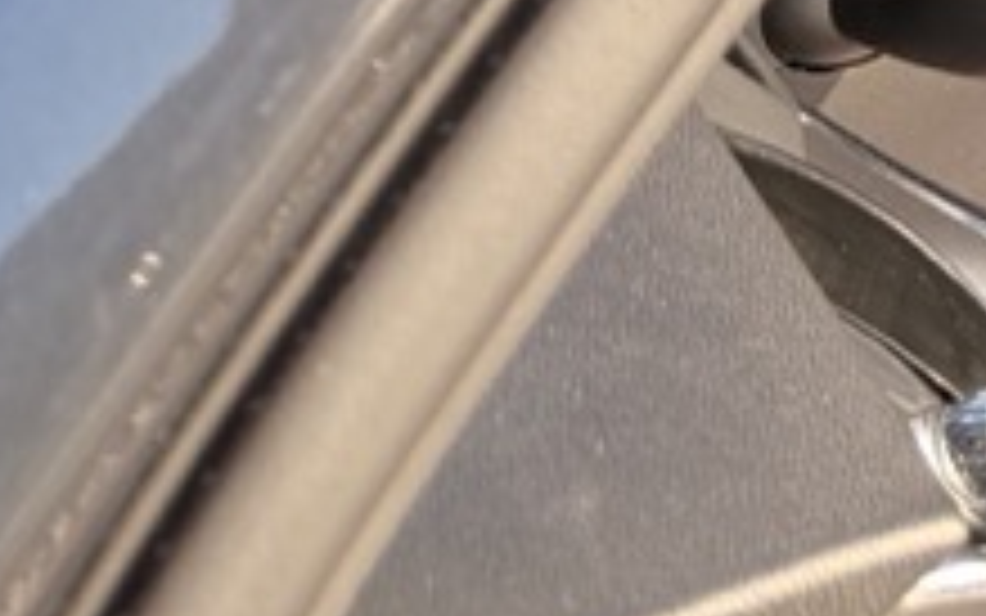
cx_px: 2787
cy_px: -1061
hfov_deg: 10.6
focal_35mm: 149
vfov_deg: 7.9
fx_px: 4005
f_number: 1.78
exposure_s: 1/358
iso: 80
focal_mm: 6.76
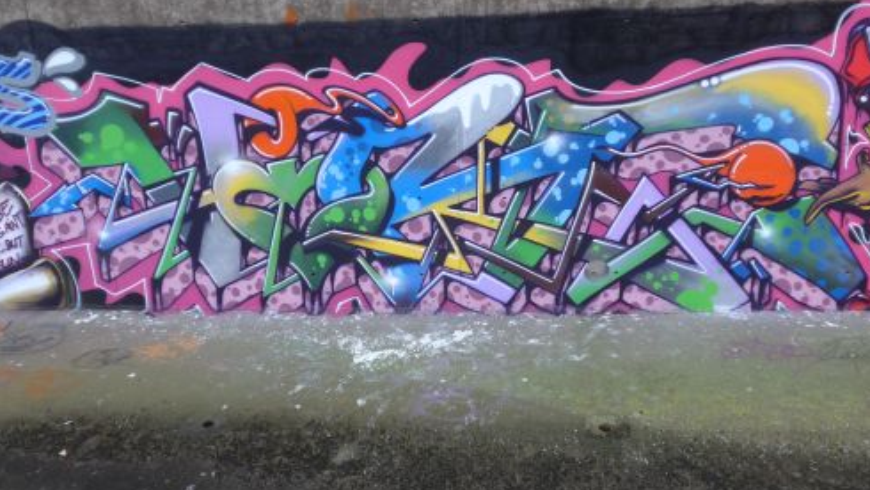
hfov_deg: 50.5
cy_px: 209
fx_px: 923
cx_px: 440
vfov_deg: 29.7
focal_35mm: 40
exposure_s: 1/60
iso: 160
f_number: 2.4
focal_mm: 7.5
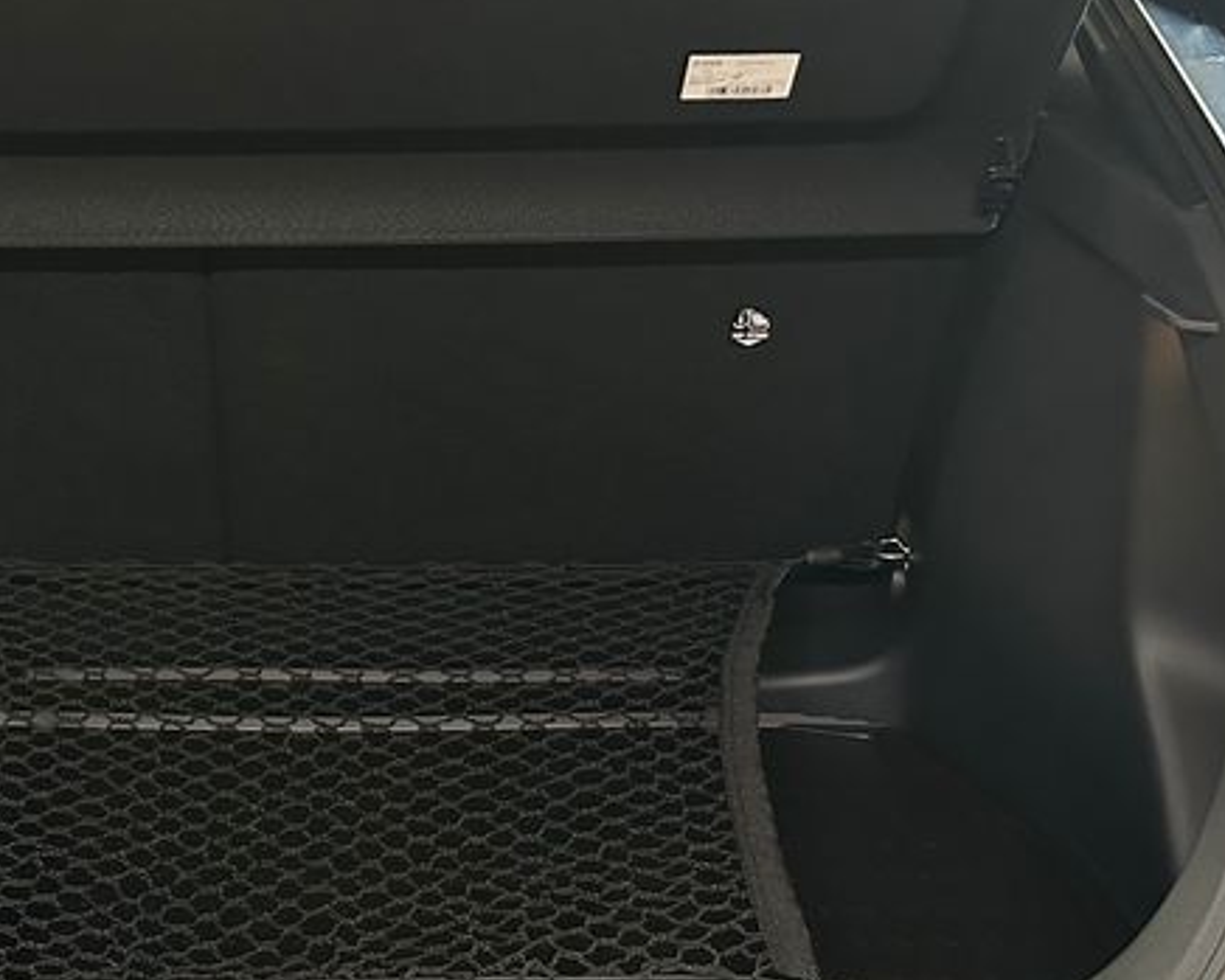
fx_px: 1994
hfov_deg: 33.6
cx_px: 351
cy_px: 654
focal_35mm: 55
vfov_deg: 27.5
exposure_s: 1/25
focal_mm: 6.86
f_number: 1.78
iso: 1000
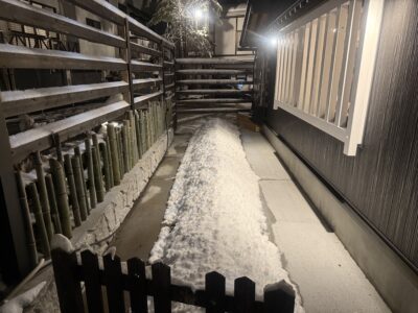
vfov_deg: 56.8
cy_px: 156
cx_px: 209
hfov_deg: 71.6
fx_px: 290
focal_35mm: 24
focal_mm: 6.76
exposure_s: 1/40
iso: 640
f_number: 1.78
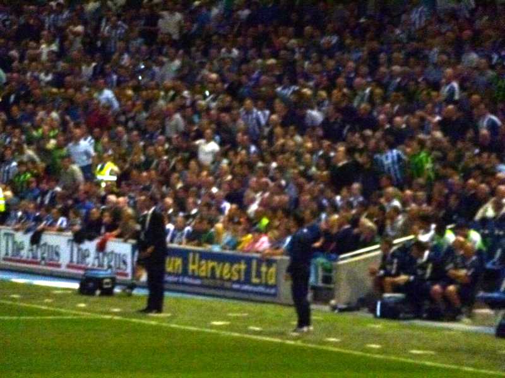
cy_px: 189
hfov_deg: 5.2
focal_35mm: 384
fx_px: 5602
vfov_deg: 3.9
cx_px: 252
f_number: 5.9
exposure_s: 1/125
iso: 640
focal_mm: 68.8
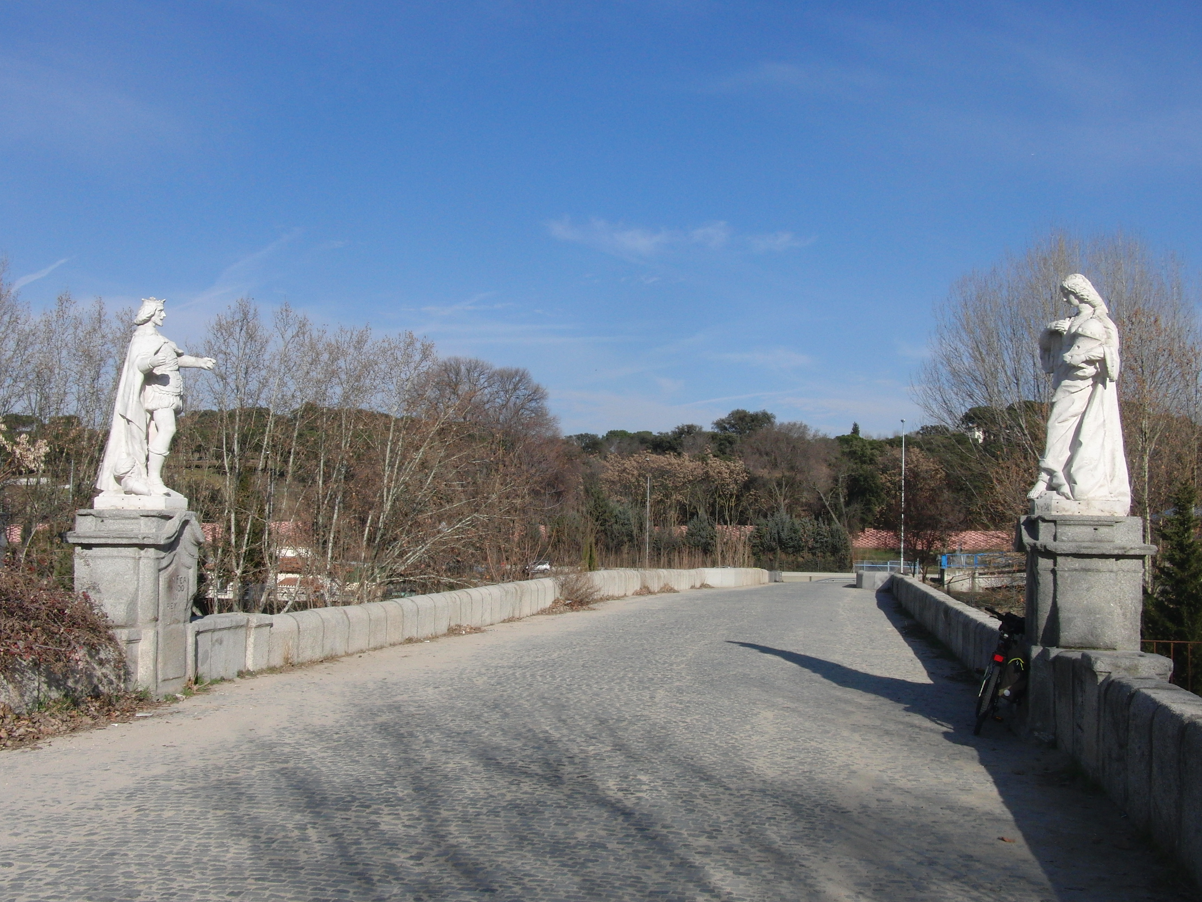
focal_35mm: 37
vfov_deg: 38.7
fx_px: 1285
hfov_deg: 50.1
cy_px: 451
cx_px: 601
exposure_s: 1/320
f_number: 8.5
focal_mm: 6.42
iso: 100
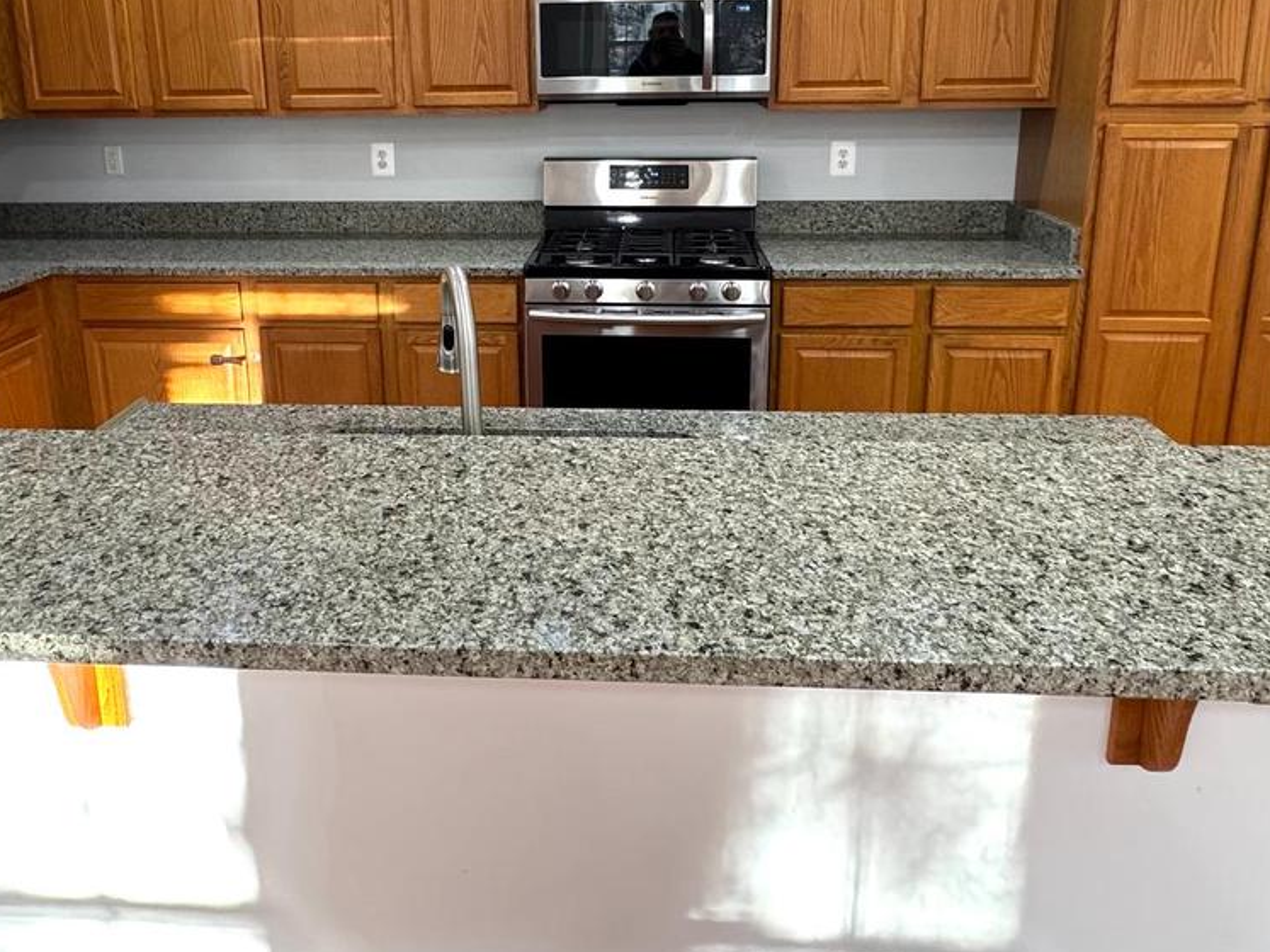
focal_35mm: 27
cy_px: 275
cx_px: 580
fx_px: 990
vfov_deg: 49.9
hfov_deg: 65.2
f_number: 2.2
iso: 250
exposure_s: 1/60
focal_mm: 2.22
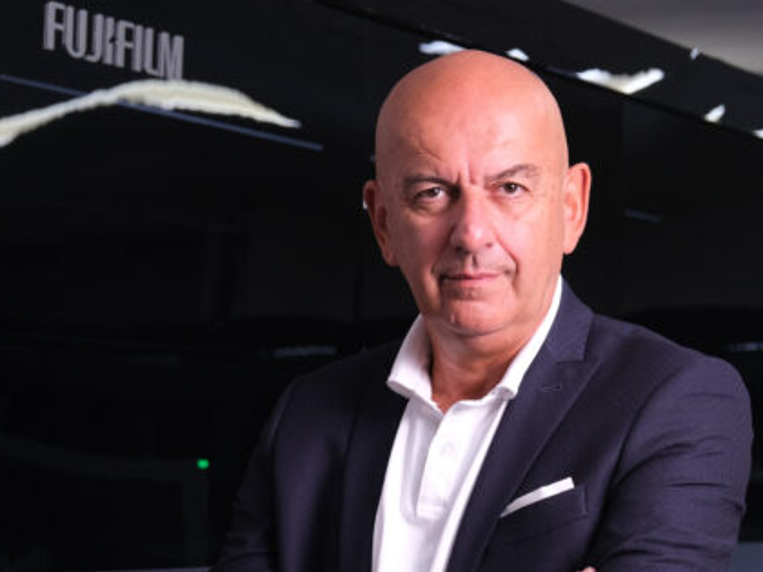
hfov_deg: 13.0
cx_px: 283
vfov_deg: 9.8
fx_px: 3350
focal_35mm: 152
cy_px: 384
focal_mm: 55
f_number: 6.4
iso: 500
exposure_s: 1/40
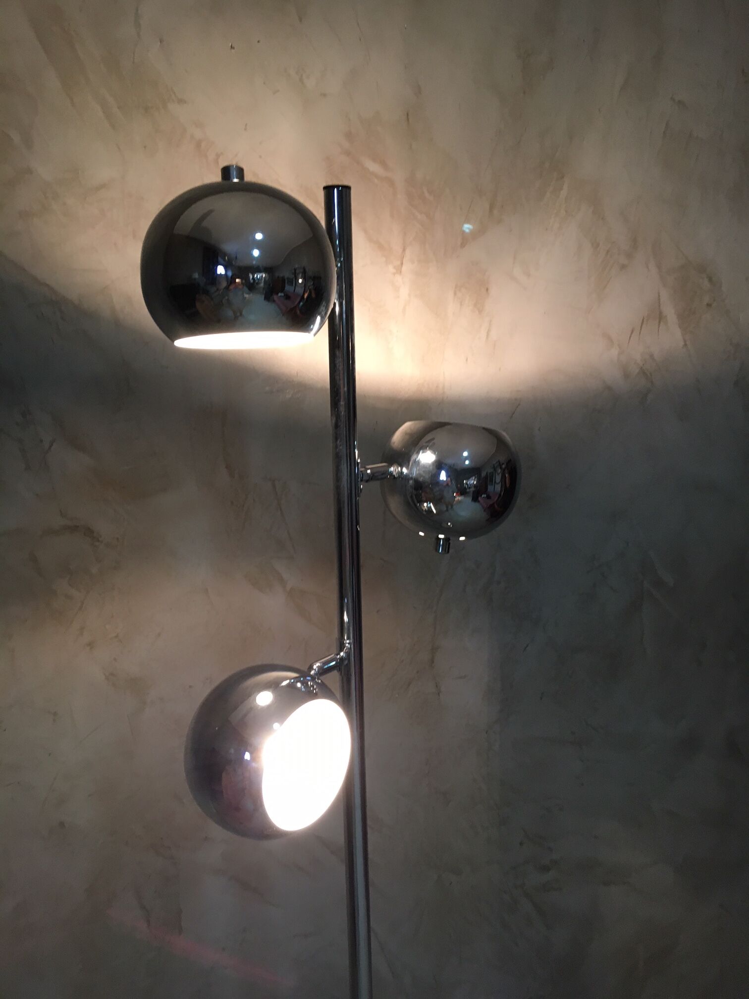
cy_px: 500
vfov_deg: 61.7
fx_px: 837
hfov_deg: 48.2
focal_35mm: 29
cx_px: 374
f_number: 2.2
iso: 125
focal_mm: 4.15
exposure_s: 1/33
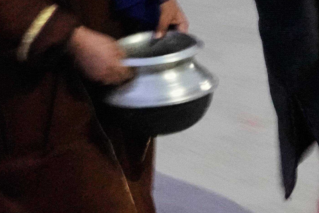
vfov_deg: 10.4
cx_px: 30
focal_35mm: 129
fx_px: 1143
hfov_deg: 15.7
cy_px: -53
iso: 12800
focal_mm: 21
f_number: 2.8
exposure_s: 1/20
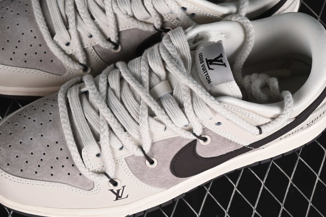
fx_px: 1041
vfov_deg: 11.9
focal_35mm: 115
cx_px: 150
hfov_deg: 17.8
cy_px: 74
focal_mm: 50
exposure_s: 1/80
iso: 160
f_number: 7.1
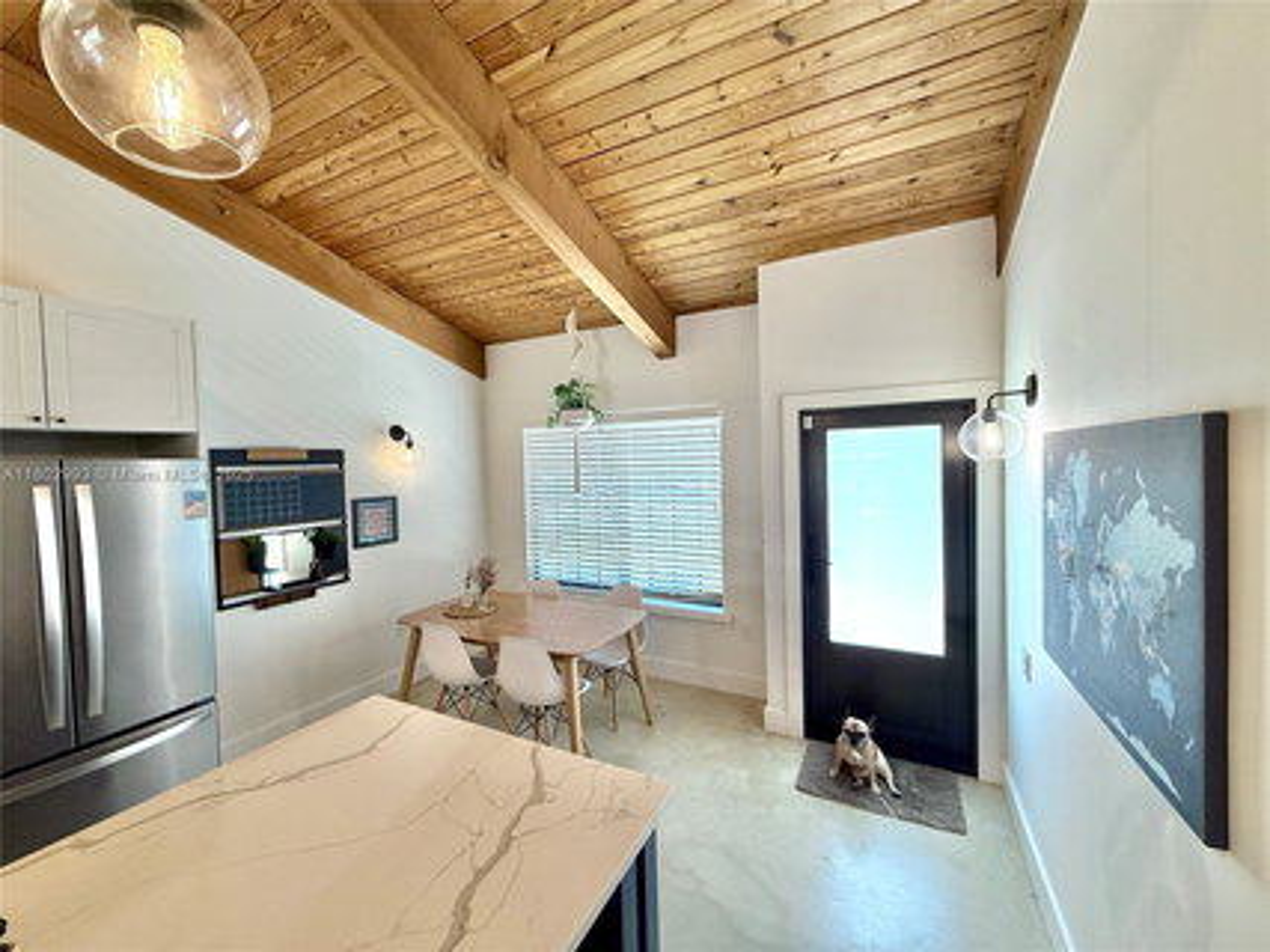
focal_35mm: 14
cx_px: 635
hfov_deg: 102.1
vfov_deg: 85.6
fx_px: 513
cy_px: 476
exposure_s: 1/120
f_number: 2.2
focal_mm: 2.22
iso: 125
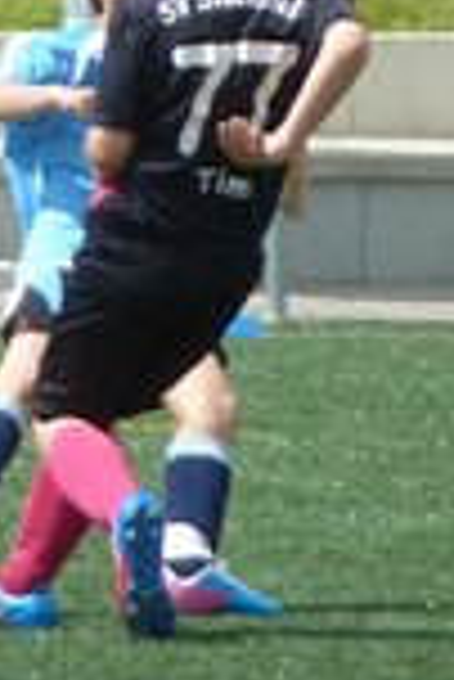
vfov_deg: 1.4
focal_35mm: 1447
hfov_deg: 1.0
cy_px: 7
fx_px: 27308
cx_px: -769
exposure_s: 1/640
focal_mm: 49.2
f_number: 4.9
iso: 160
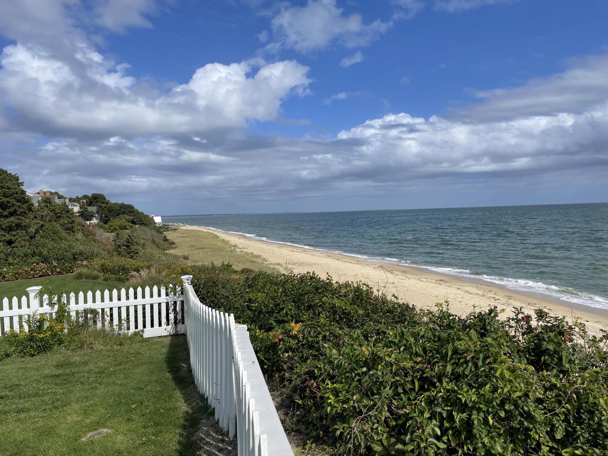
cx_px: 304
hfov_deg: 67.3
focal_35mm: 26
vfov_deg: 53.1
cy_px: 228
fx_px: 457
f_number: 1.6
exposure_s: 1/5814
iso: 32
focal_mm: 4.2
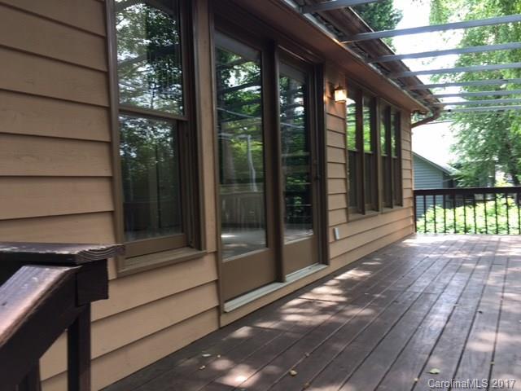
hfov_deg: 61.7
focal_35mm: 29
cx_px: 260
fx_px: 436
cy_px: 196
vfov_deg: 48.2
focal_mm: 4.15
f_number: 2.2
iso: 25
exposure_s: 1/60
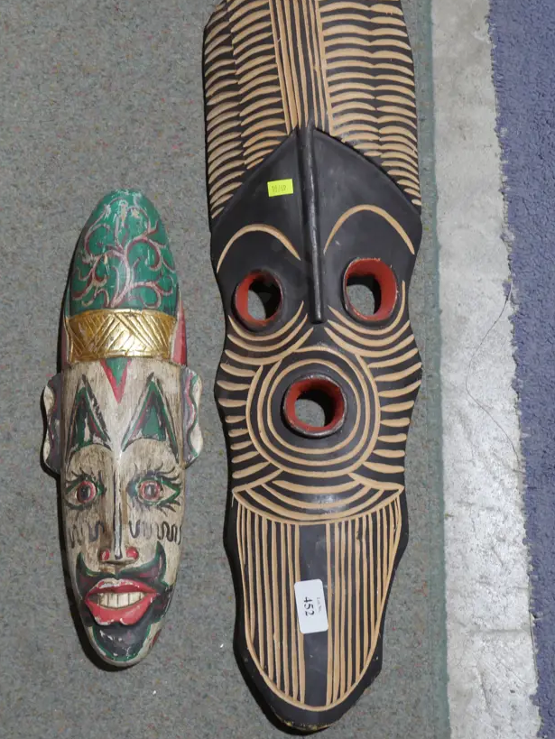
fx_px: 1602
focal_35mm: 75
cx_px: 241
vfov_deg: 26.0
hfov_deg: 19.6
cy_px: 344
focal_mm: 30
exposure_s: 1/60
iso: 640
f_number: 5.4
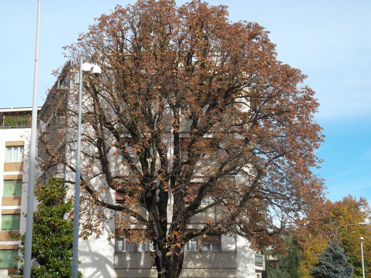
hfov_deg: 30.7
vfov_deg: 23.3
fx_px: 675
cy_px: 139
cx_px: 186
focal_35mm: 63
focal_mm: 11.2
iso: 80
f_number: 5.6
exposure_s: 1/160
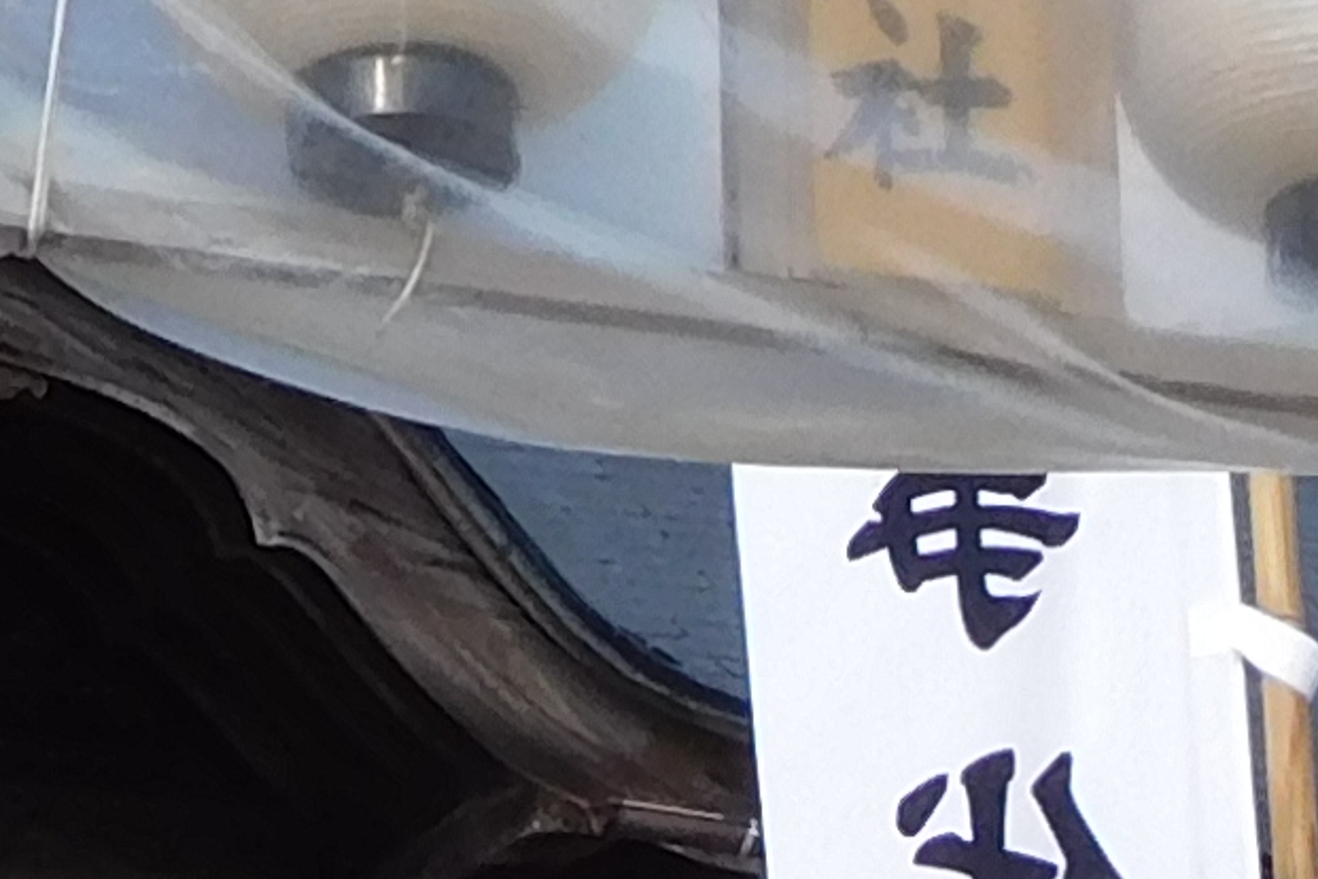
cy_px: 1686
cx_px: 830
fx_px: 7065
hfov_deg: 10.7
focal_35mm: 193
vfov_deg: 6.9
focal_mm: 4.5
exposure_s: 1/640
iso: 125
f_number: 3.4
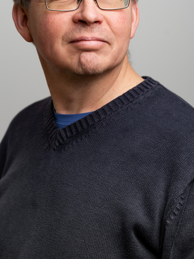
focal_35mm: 120
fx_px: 897
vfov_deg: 16.4
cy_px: 94
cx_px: 96
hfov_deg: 12.3
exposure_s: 1/200
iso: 100
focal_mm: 85
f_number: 5
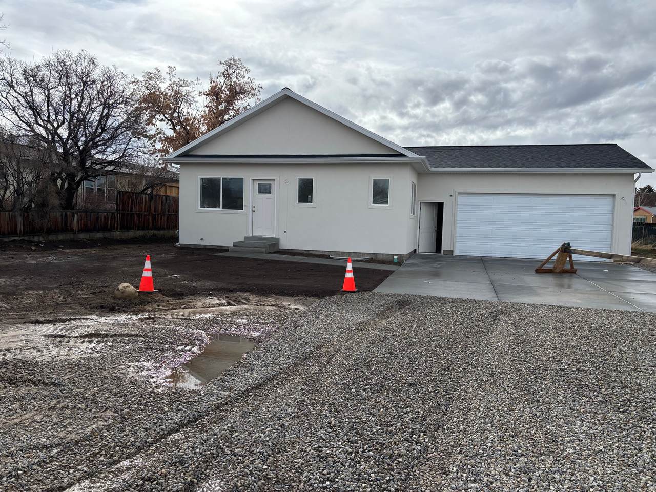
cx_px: 328
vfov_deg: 53.1
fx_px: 493
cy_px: 246
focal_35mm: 26
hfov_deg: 67.3
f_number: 1.6
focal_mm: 5.96
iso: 50
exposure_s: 1/4630
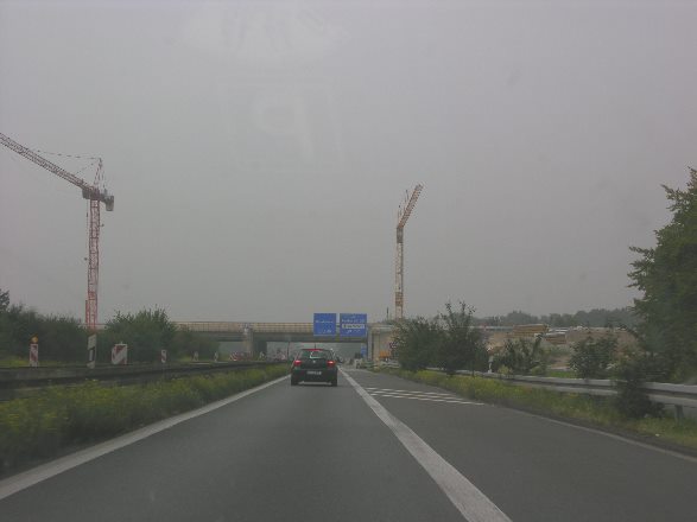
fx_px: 1329
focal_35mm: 66
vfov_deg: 22.2
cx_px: 348
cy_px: 261
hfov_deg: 29.4
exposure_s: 1/153
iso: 50
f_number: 7.3
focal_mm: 16.8
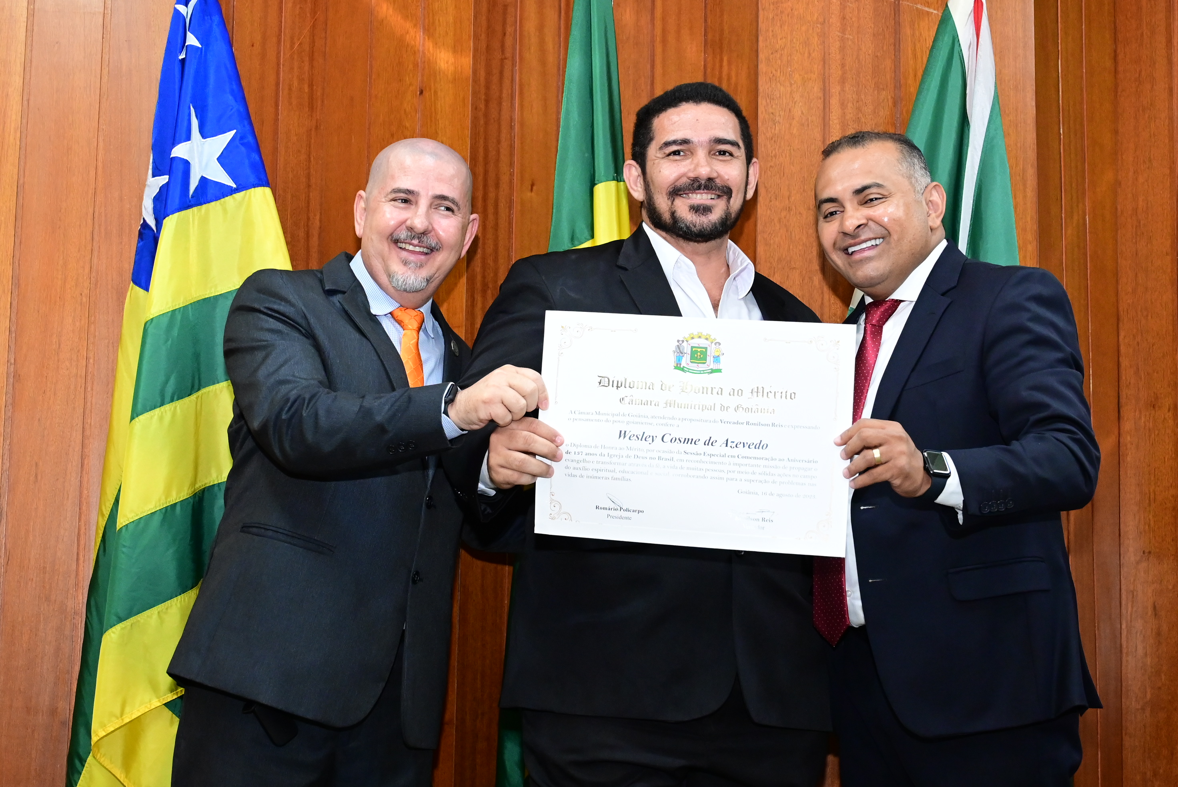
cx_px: 589
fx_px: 1998
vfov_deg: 22.3
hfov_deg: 32.9
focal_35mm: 61
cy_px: 394
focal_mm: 41
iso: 4000
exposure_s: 1/125
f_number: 4.5
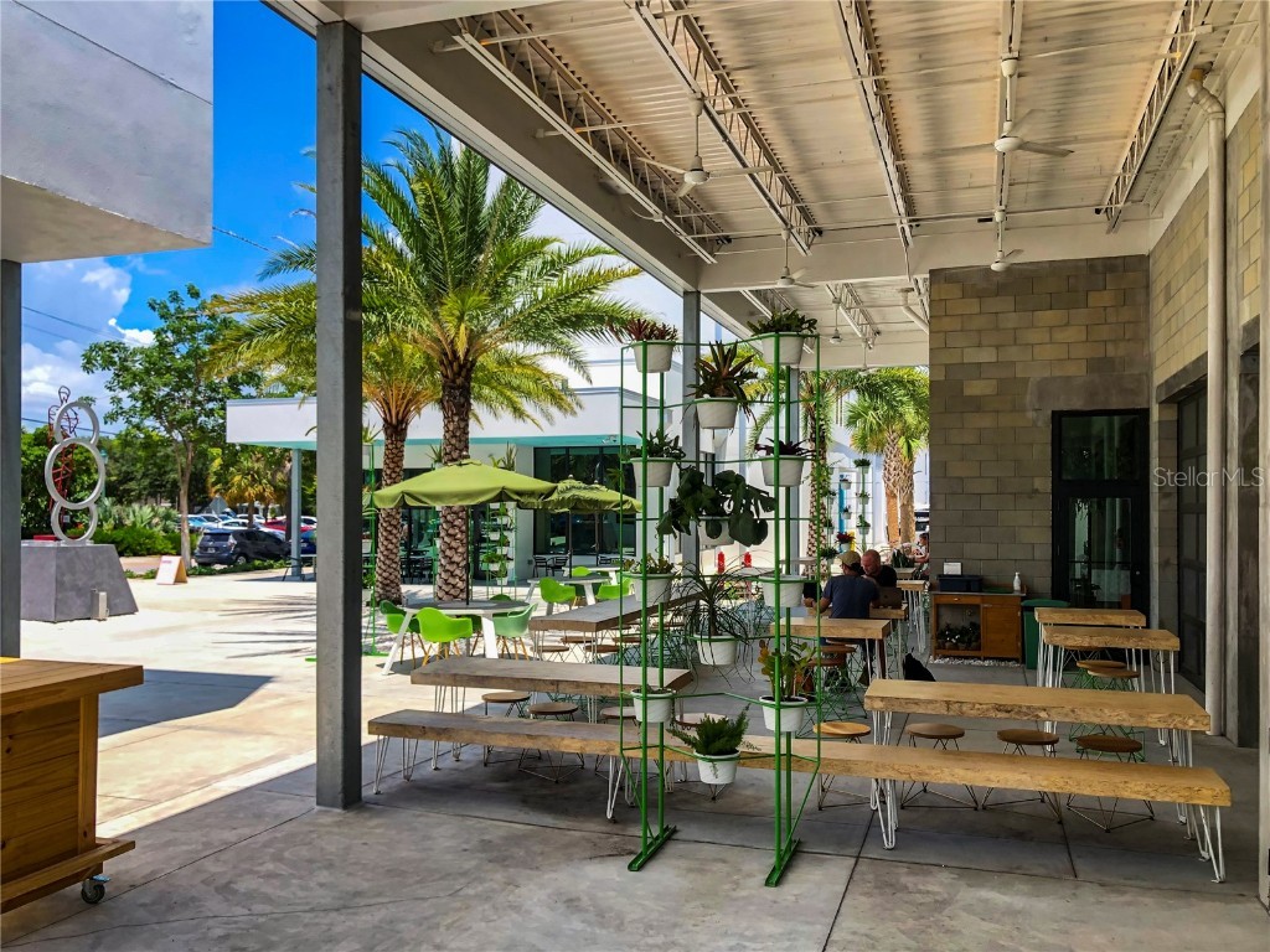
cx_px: 635
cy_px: 476
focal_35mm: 28
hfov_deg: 63.4
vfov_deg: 49.7
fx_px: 1027
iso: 20
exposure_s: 1/320
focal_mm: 3.99
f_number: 1.8
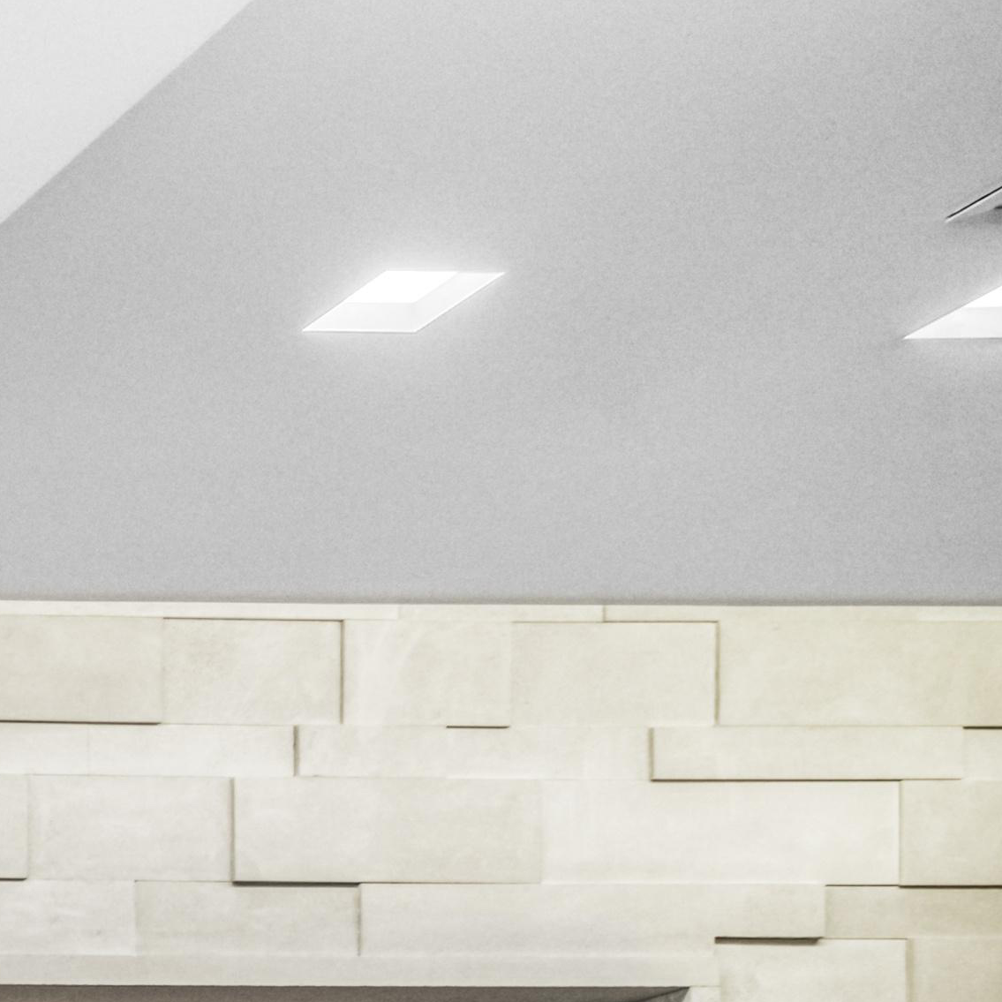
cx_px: -1566
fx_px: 2456
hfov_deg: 13.8
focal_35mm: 75
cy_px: 1666
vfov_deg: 19.0
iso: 320
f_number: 10
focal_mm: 17
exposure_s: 1/15
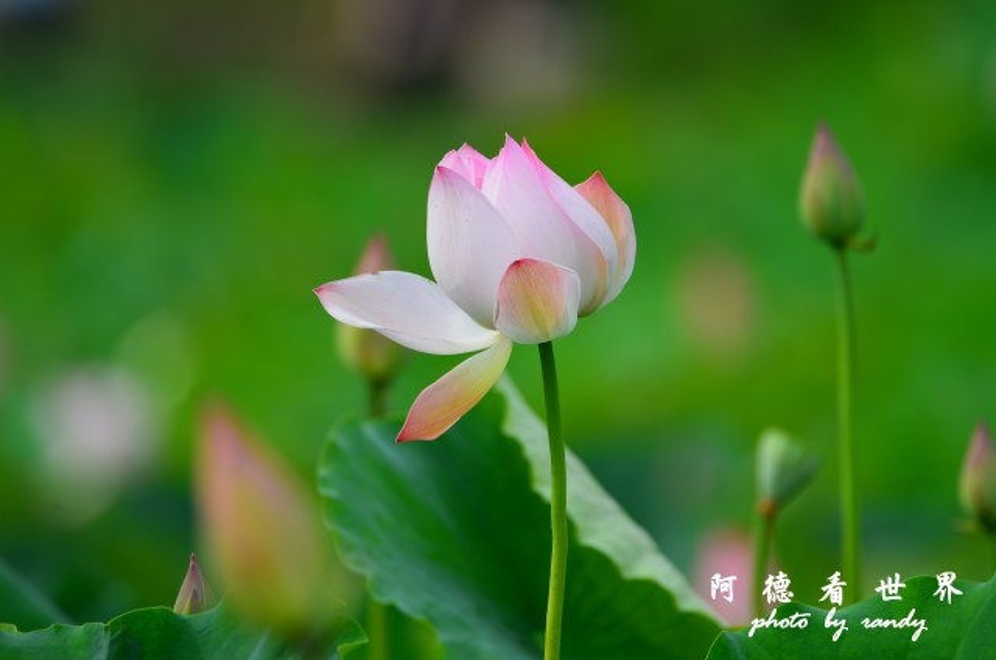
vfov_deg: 1.5
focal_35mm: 900
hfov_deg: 2.3
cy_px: 330
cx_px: 498
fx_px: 24850
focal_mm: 600
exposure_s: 1/250
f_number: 6.3
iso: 100
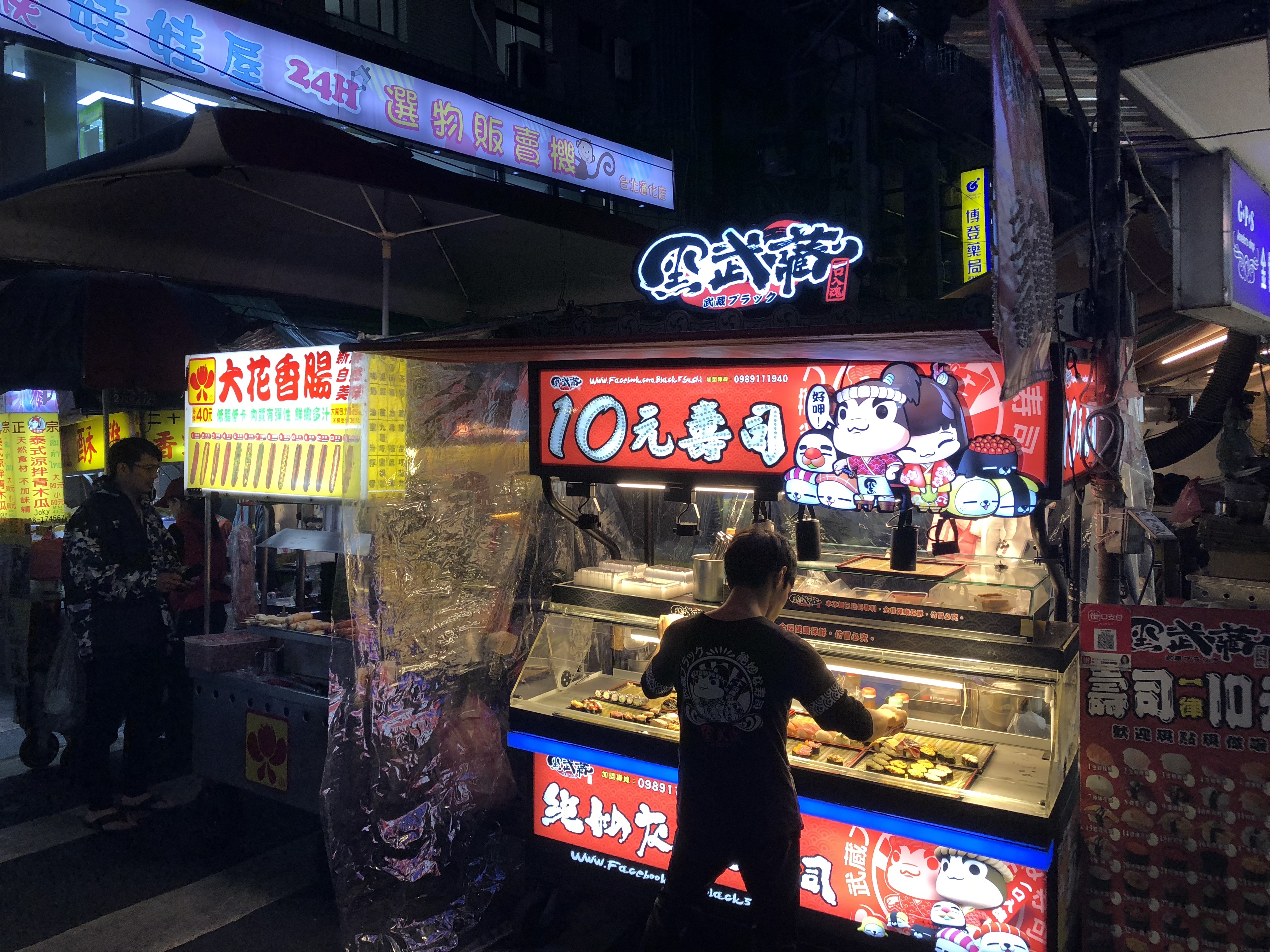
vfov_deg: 49.7
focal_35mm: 28
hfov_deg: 63.4
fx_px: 1027
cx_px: 635
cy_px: 476
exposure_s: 1/40
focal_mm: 3.99
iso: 25
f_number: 1.8
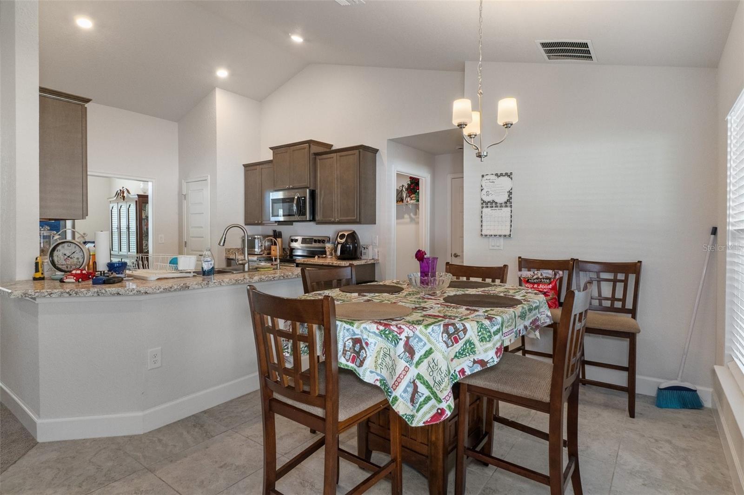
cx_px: 372
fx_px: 372
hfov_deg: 90.0
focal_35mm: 18
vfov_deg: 67.4
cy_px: 248
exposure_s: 1/20
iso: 1000
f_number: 8
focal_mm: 12
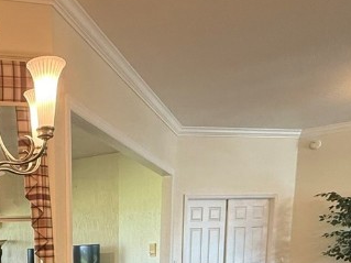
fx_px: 456
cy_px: 344
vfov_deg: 26.9
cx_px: 2
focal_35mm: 45
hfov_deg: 37.7
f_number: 2.2
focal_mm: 2.22
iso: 400
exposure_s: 1/60
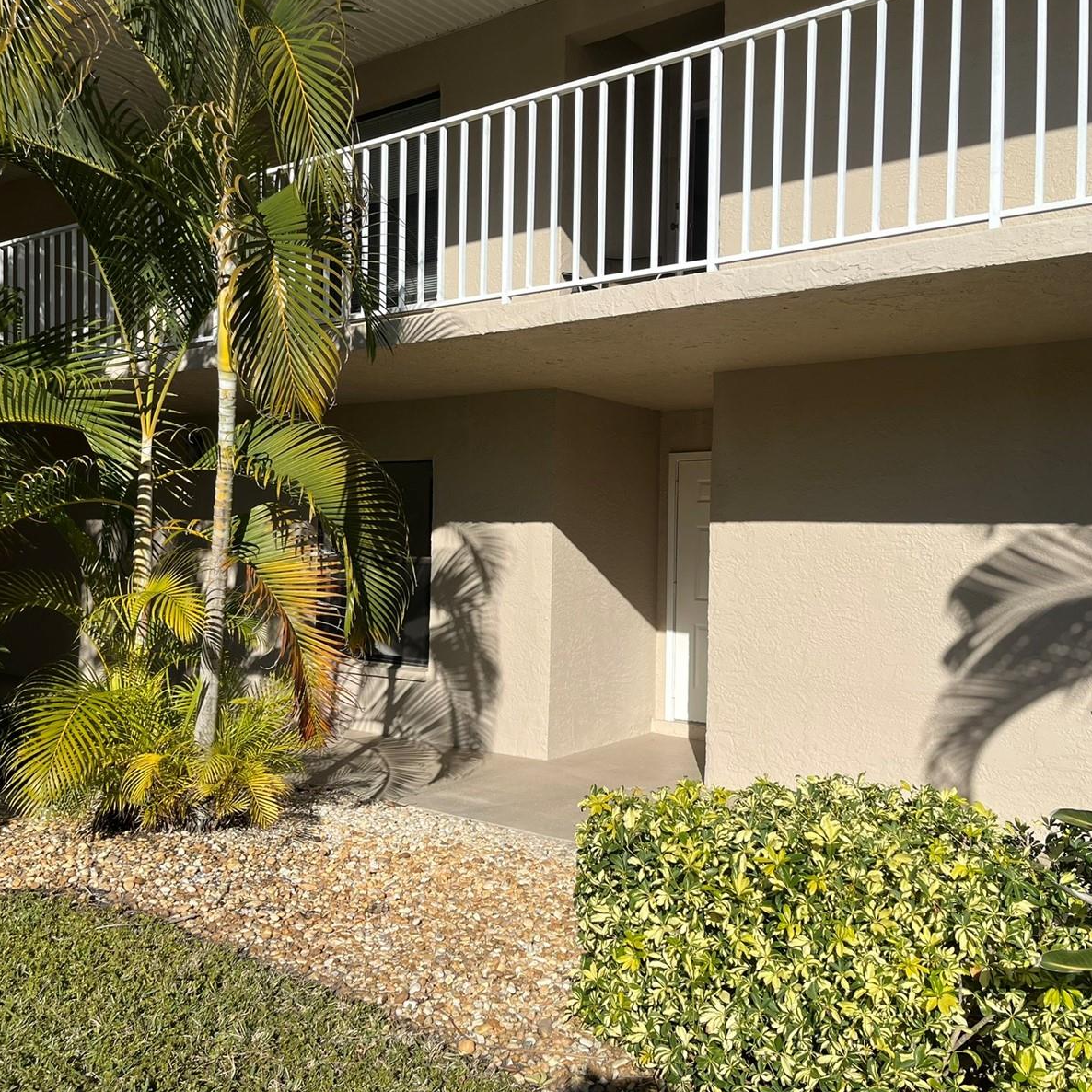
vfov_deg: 52.5
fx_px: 1106
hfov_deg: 52.5
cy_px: 541
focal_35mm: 31
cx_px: 513
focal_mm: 5.1
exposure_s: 1/4484
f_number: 1.6
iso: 50
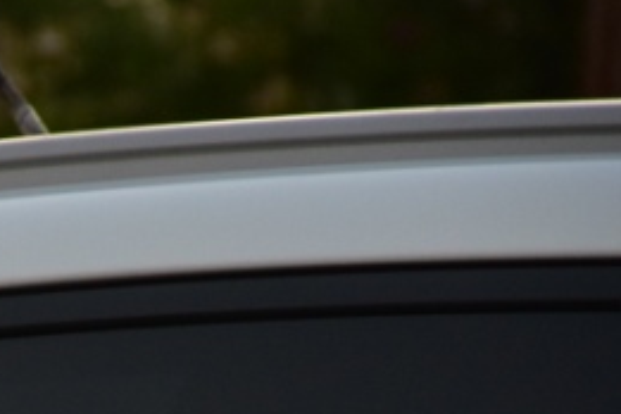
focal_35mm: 718
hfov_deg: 2.9
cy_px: 786
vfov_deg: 1.9
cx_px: -454
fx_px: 12385
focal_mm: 122
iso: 1000
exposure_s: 1/100
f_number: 5.6
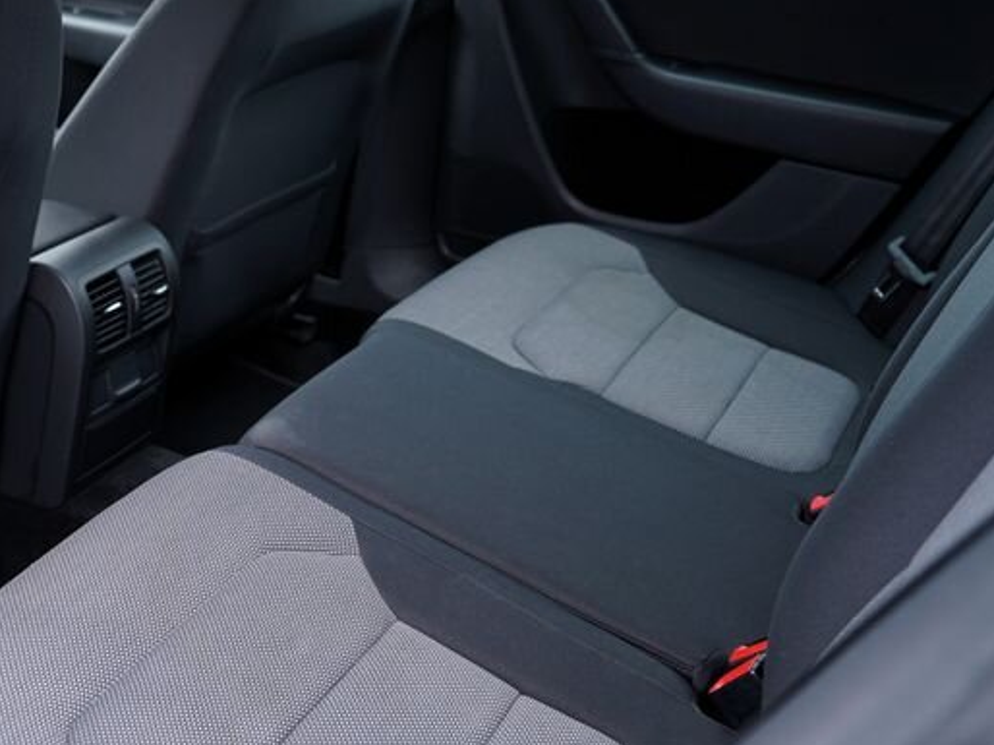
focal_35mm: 46
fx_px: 1320
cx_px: 135
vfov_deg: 31.2
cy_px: 241
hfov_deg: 38.9
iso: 100
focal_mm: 24
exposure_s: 1/40
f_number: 3.2
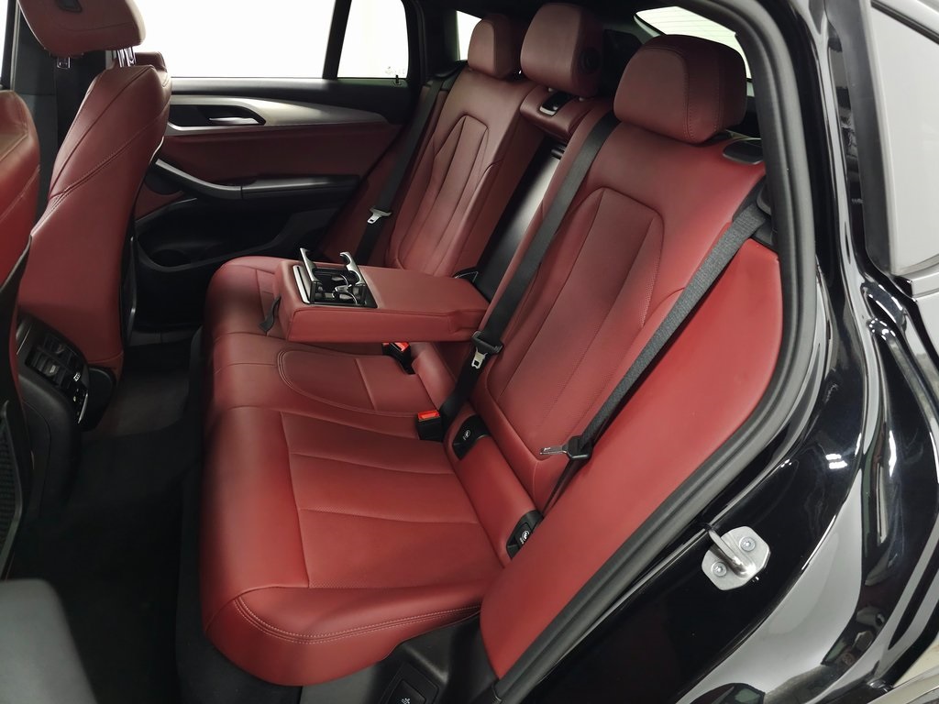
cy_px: 352
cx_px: 470
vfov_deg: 58.9
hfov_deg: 73.9
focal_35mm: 23
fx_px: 624
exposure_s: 1/60
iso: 400
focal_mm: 6.3
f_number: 1.7
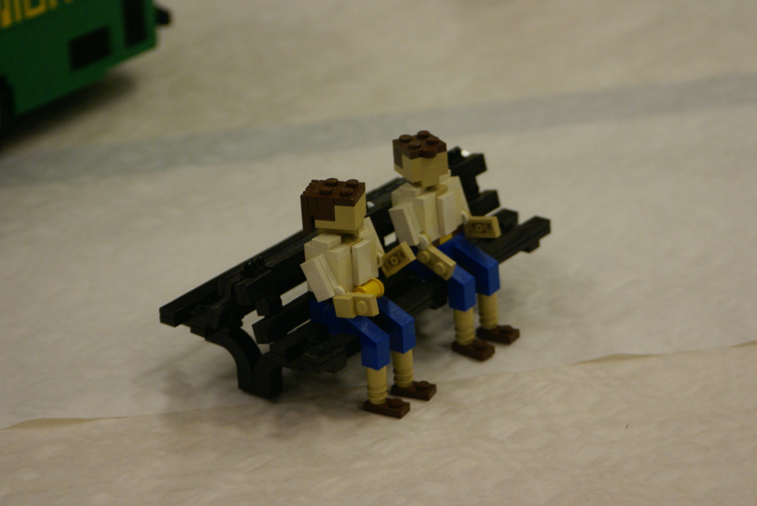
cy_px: 253
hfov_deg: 16.1
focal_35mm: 128
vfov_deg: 10.8
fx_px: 2683
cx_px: 378
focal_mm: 85
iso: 400
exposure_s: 1/40
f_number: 5.6
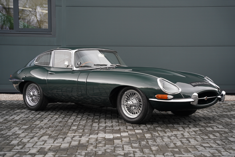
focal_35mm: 64
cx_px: 118
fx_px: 416
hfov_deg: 31.6
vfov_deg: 21.3
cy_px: 78
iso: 500
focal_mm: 63.7
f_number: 3.5
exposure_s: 1/60
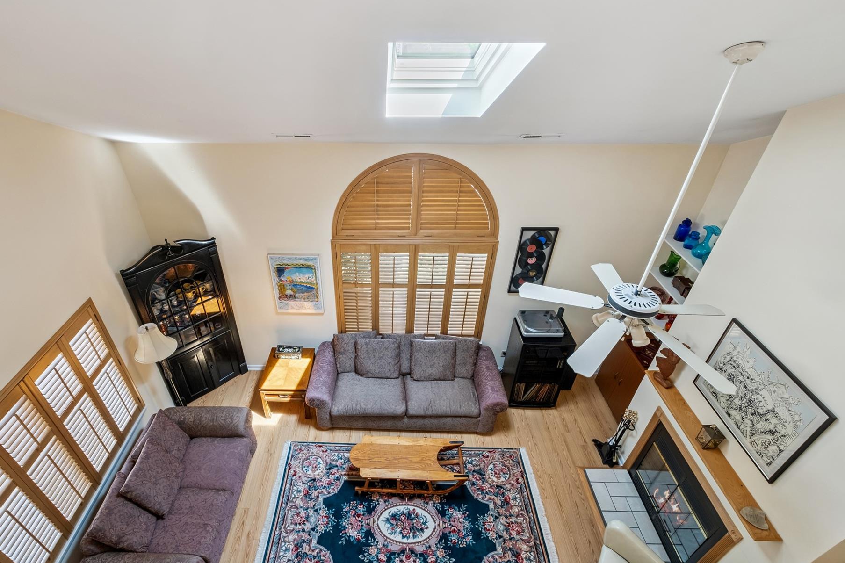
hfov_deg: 92.9
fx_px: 399
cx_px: 374
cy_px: 295
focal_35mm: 17
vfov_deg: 70.4
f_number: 9
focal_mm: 10
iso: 320
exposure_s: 1/5
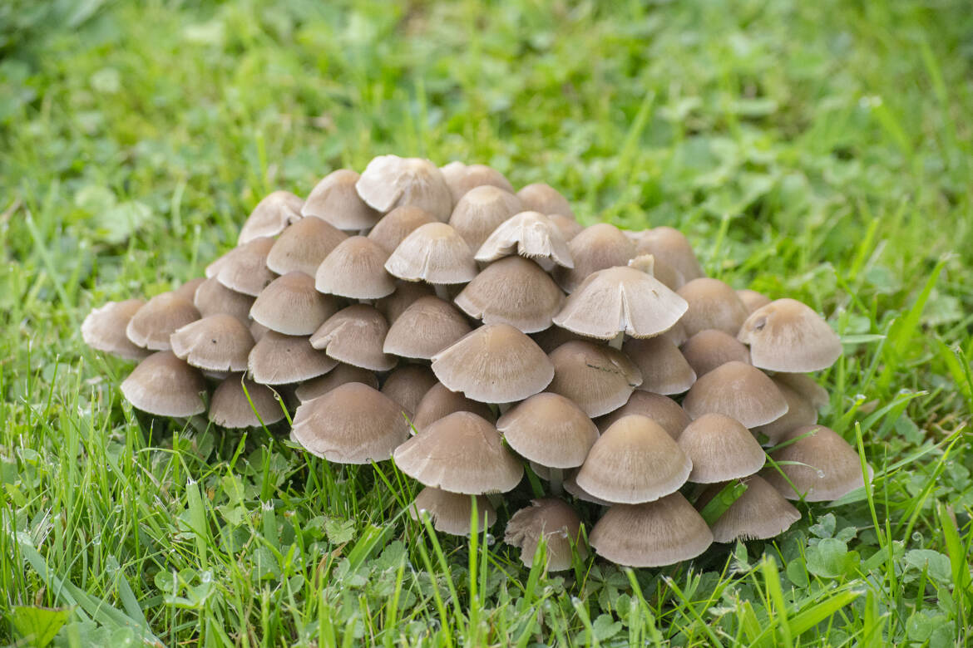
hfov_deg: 16.7
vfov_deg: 11.1
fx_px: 3324
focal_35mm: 123
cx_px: 486
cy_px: 324
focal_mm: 82
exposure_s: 1/1600
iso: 3200
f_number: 8
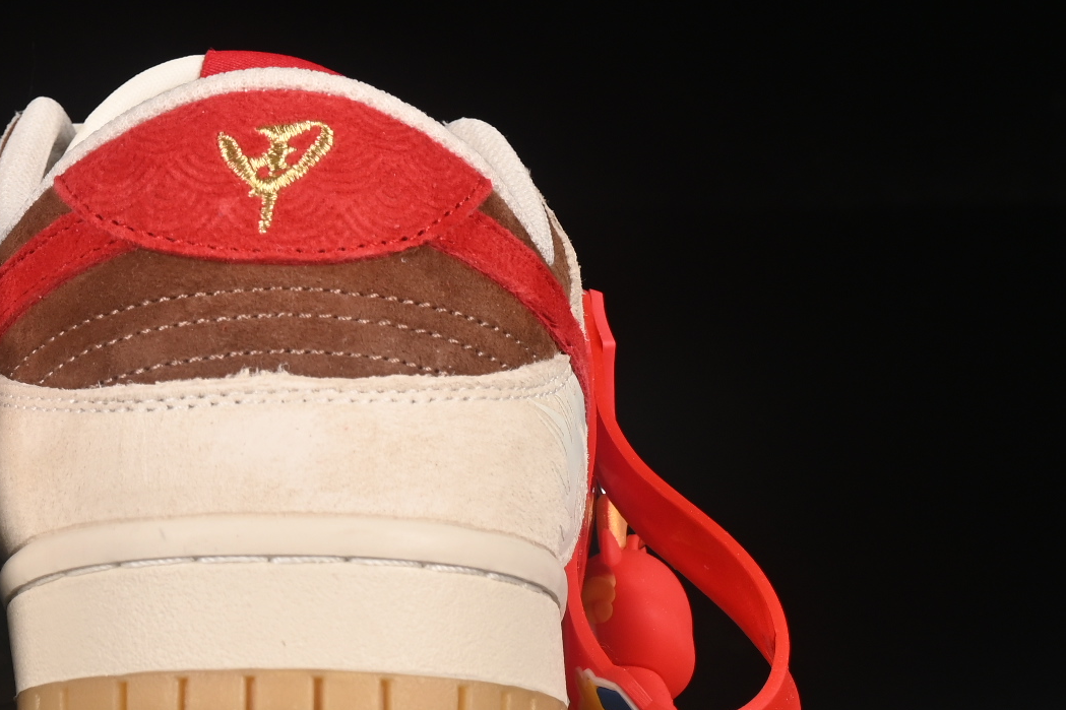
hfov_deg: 10.3
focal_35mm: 199
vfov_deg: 6.9
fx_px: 5891
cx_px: 3
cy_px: 177
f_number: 8
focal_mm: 50
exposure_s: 1/80
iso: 160
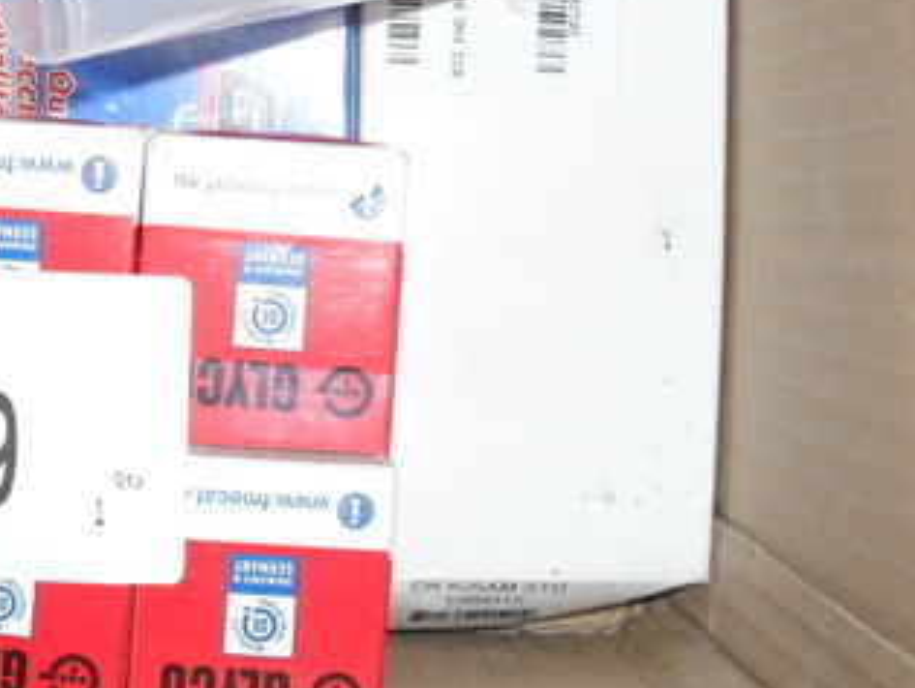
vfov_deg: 20.5
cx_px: 198
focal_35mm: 71
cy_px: 142
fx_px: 1879
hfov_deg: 26.9
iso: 200
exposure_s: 1/45
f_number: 3.2
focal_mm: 6.3
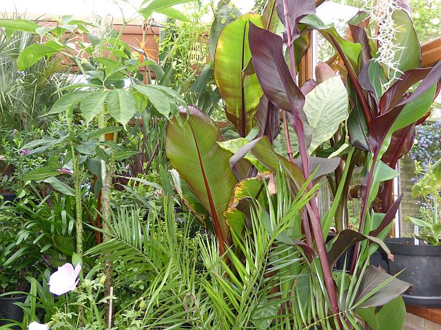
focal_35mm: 34
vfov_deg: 41.8
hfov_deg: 54.0
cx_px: 220
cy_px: 165
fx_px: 433
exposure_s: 1/60
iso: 500
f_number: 3.6
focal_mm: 5.8
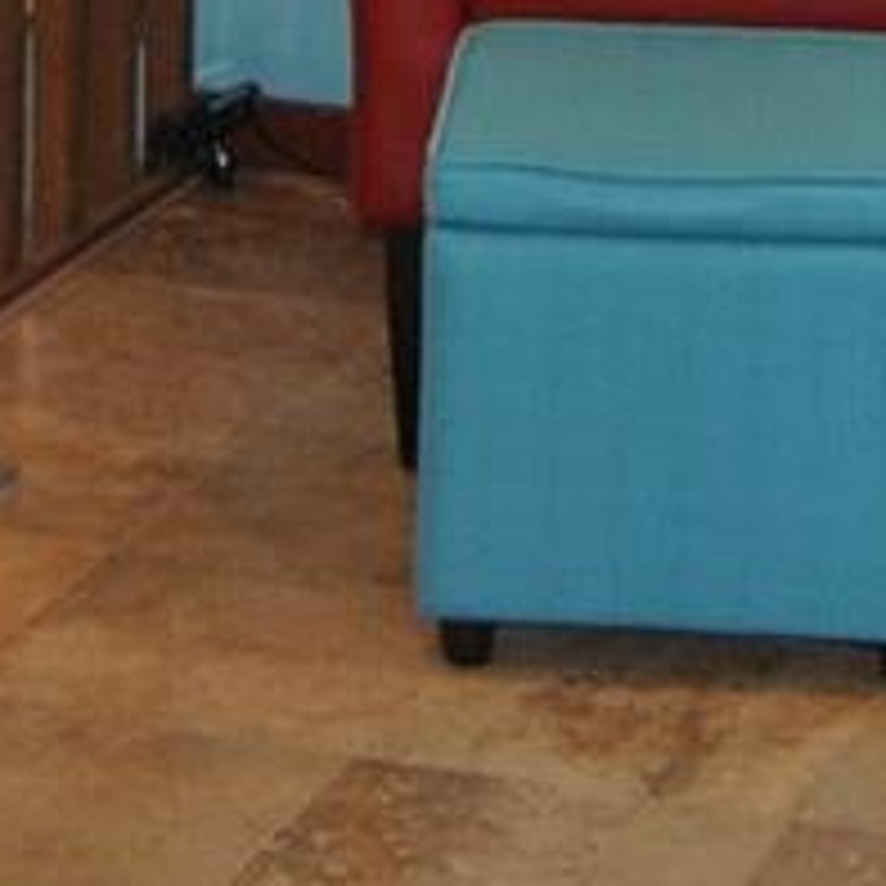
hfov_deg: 9.3
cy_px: -917
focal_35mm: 187
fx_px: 5415
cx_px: 562
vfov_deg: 8.8
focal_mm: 18
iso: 200
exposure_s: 1/60
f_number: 3.5
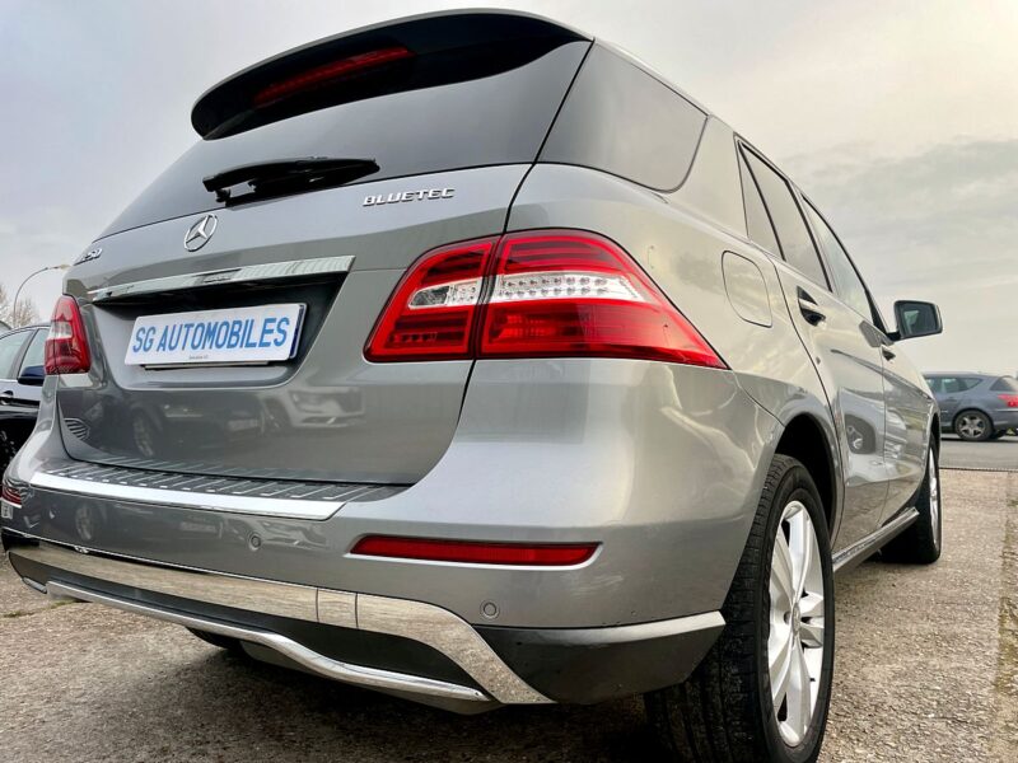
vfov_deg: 53.1
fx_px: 765
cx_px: 509
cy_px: 382
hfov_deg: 67.3
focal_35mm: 26
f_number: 1.6
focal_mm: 4.2
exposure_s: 1/342
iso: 32
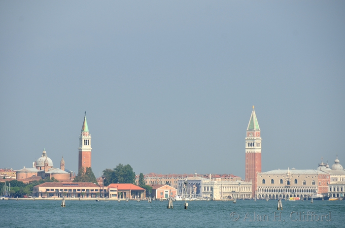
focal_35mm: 255
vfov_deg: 5.4
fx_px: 2438
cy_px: 114
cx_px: 172
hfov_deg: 8.1
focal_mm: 170
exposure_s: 1/400
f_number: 7.1
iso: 125
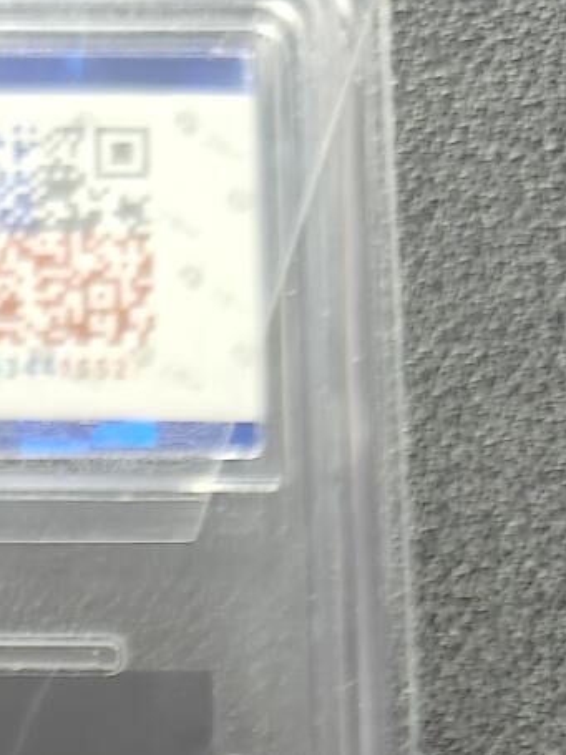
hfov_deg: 14.3
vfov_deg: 17.3
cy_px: 1316
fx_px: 2072
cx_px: -327
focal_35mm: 95
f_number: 1.8
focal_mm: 5.59
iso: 160
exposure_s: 1/37
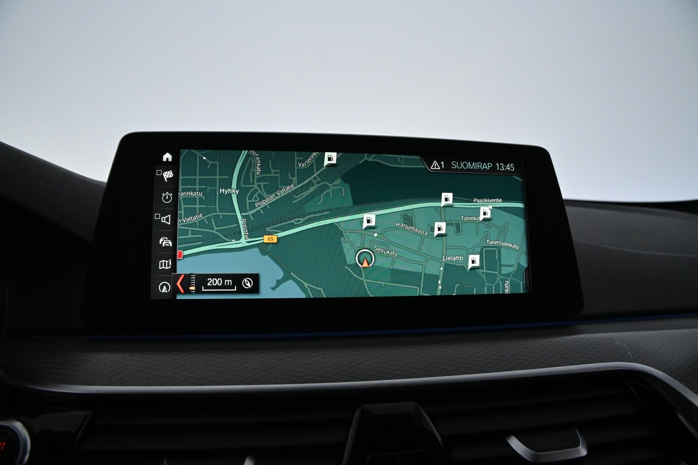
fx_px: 1454
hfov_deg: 27.0
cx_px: 349
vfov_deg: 18.2
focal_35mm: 75
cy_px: 232
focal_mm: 50
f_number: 11
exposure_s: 1/125
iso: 5000
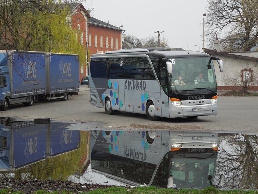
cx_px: 129
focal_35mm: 106
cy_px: 97
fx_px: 790
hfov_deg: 18.5
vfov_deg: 14.0
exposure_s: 1/200
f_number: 4.7
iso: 100
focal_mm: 19.1
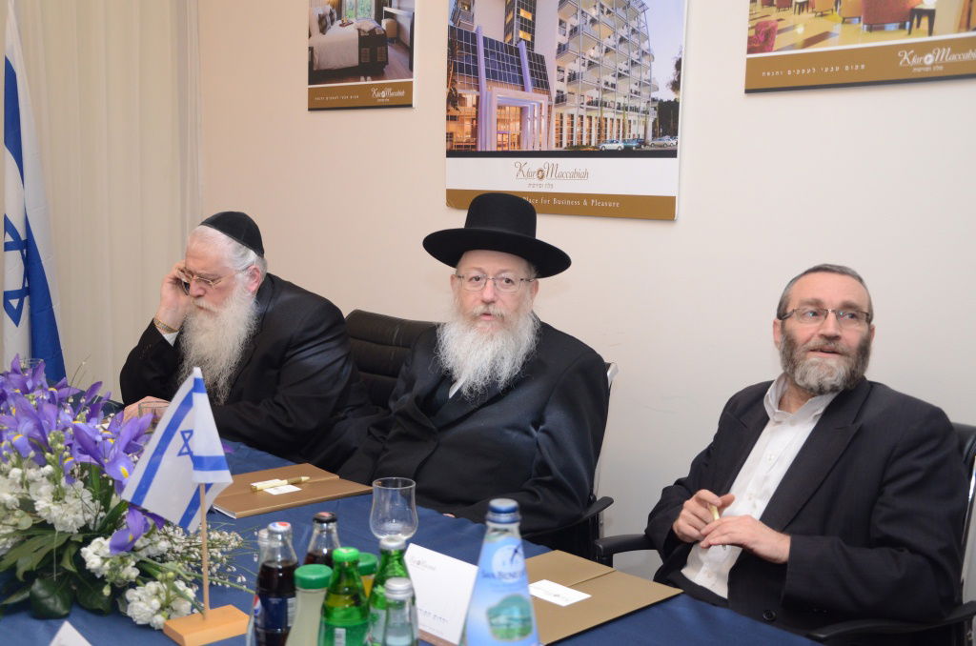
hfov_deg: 46.5
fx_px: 1136
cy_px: 323
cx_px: 488
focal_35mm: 42
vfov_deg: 31.7
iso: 1250
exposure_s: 1/100
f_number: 5.6
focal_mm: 28
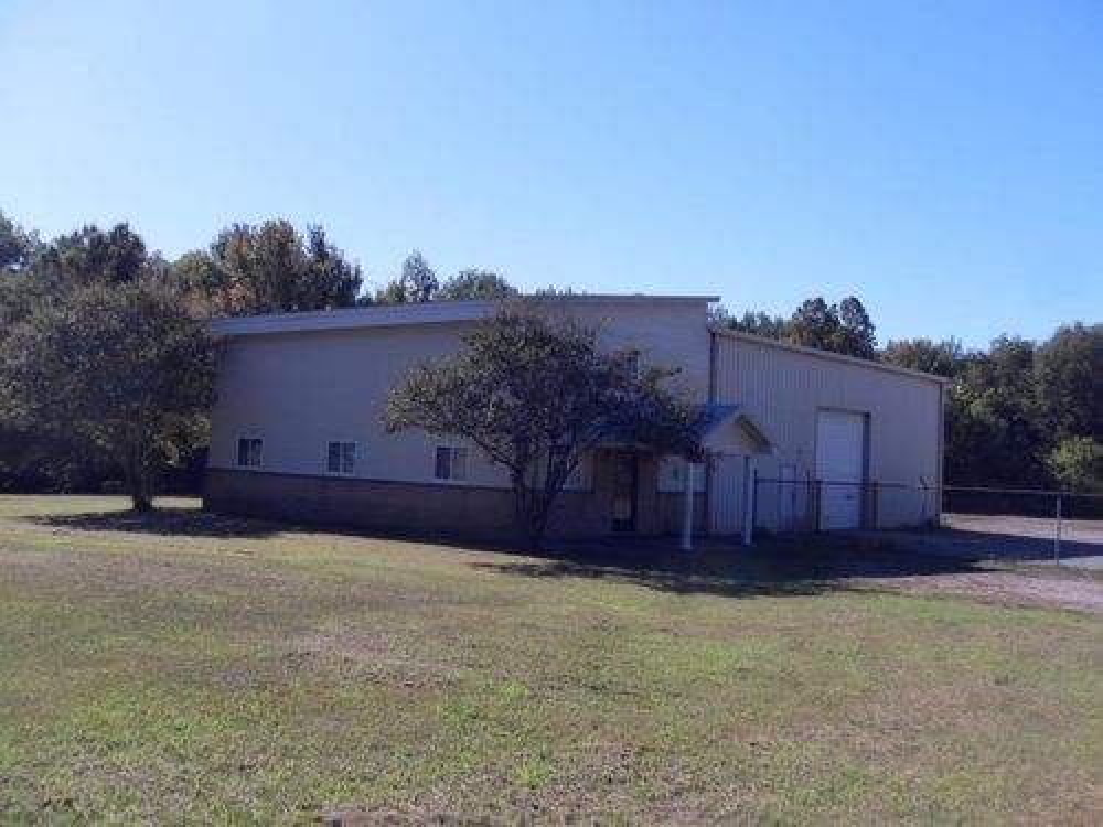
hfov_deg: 52.6
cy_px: 414
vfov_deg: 40.7
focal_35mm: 35
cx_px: 552
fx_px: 1115
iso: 80
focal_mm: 6.3
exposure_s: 1/180
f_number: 8.2
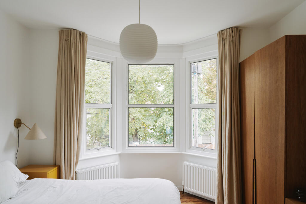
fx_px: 204
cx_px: 153
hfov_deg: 73.7
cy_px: 102
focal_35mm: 24
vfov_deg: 53.1
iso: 320
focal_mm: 24
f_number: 6.3
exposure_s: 1/30
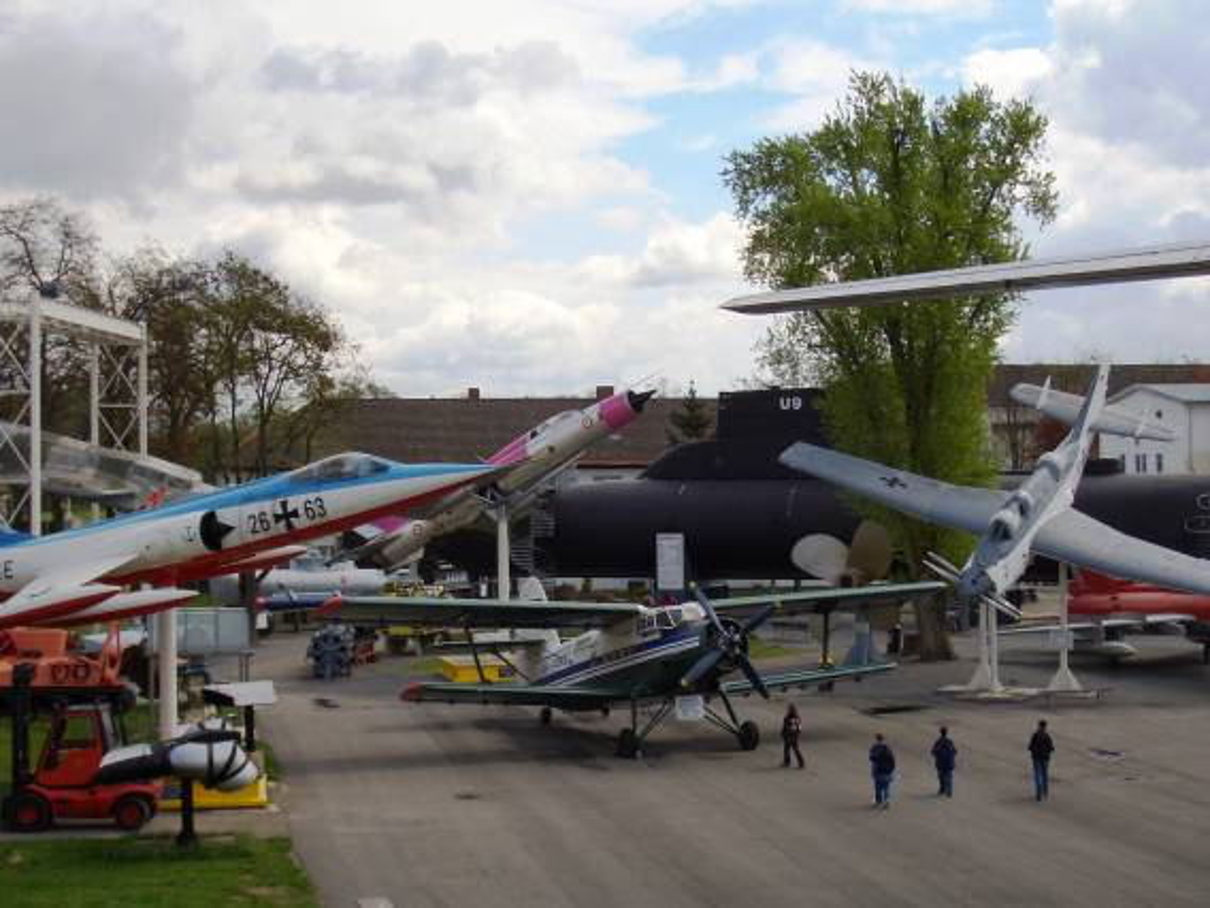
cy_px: 454
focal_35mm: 62
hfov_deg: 31.2
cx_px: 605
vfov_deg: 23.7
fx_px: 2167
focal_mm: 10.2
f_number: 5.6
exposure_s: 1/320
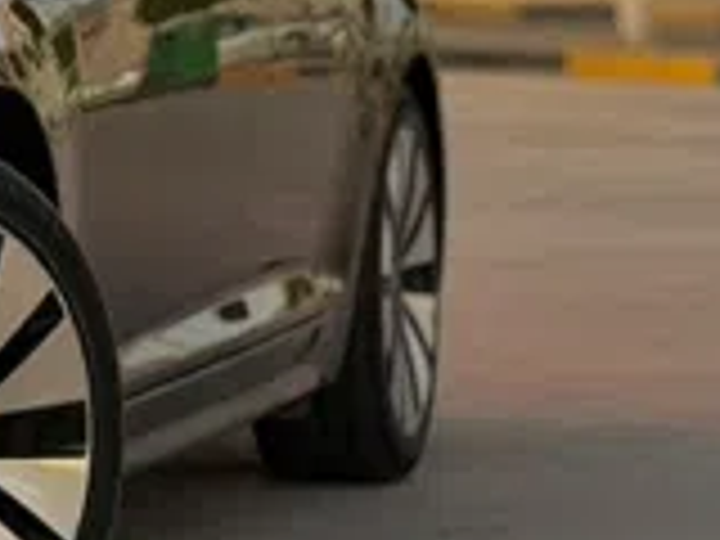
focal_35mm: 192
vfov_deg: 7.6
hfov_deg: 9.8
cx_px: -572
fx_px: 3994
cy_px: -158
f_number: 1.78
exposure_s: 1/40
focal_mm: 6.76
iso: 500
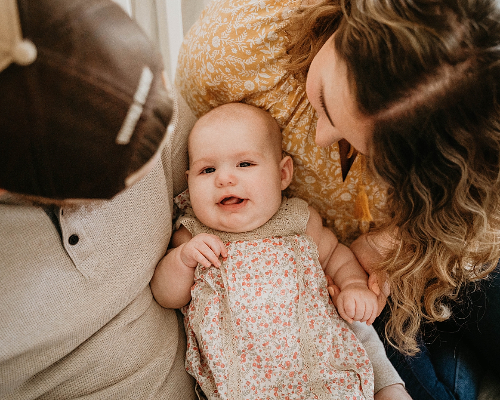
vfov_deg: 29.1
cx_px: 245
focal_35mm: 52
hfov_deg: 36.0
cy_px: 200
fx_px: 770
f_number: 2.8
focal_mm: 46
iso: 2500
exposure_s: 1/125
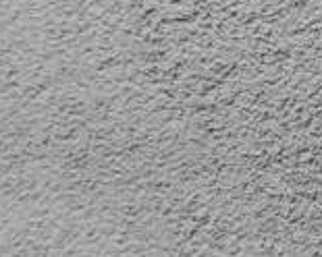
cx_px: 677
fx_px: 1877
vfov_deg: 7.8
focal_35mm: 197
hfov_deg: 9.1
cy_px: -56
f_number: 1.6
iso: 160
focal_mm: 5.56
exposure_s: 1/120
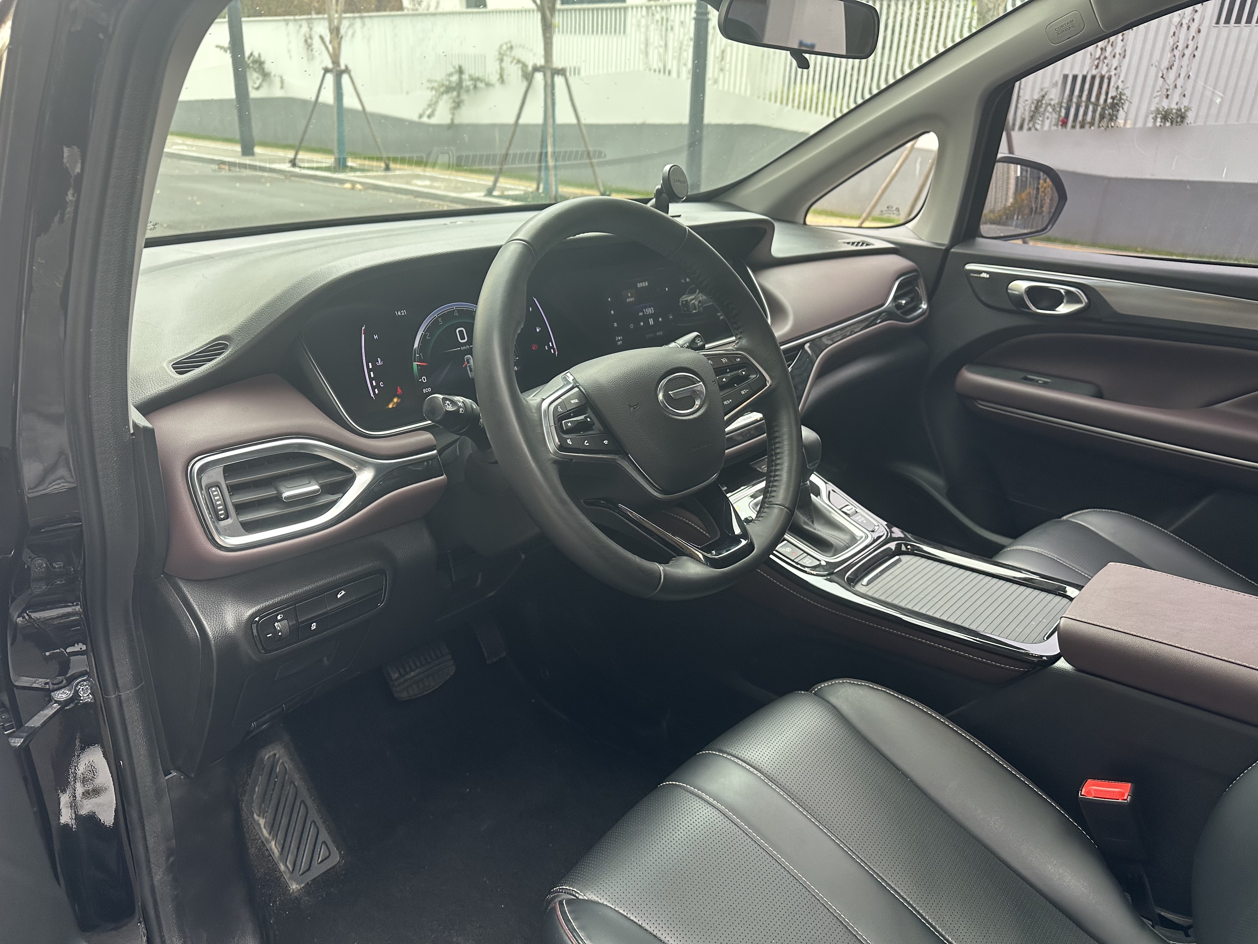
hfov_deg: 71.6
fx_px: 872
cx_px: 629
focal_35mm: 24
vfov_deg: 56.8
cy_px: 472
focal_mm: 6.86
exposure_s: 1/121
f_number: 1.78
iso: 160
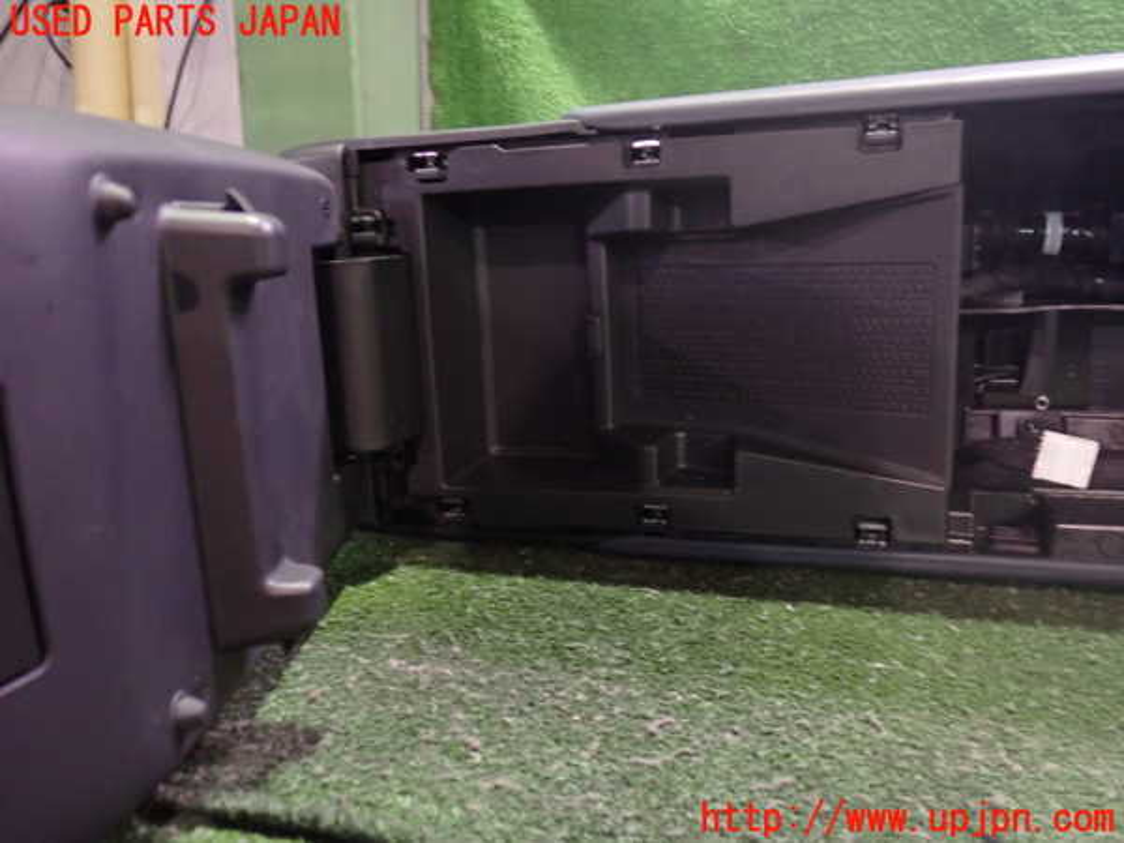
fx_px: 974
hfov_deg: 60.0
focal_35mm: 30
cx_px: 562
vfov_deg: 46.8
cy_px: 422
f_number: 2.3
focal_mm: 5.4
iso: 800
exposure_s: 1/10
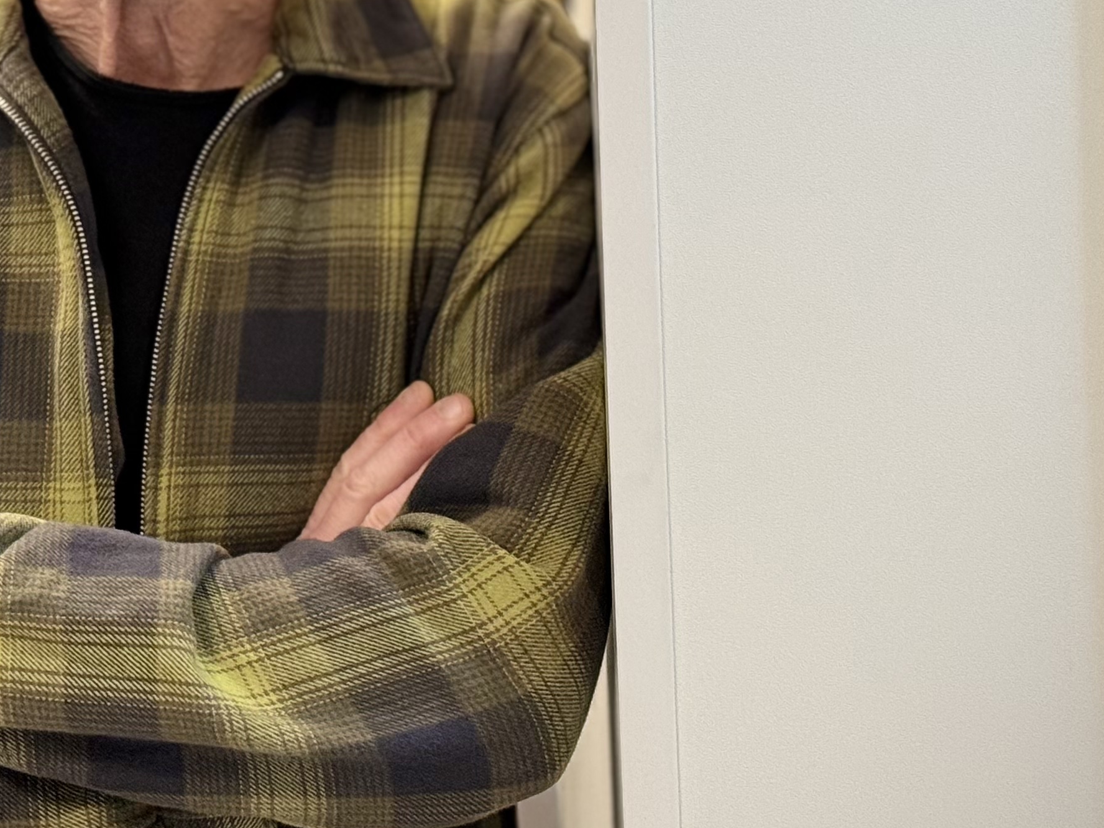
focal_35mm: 109
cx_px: 196
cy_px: 111
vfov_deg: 13.5
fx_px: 3476
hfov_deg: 17.9
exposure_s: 1/54
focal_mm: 6.76
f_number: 1.78
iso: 200
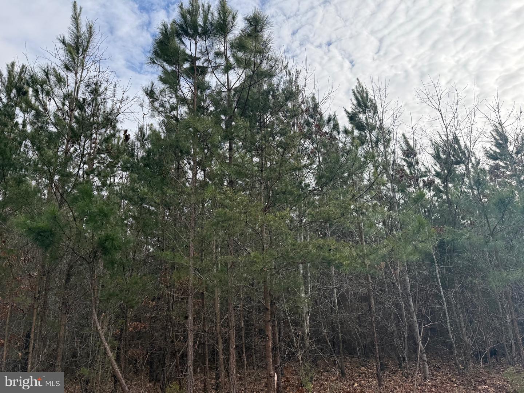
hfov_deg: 71.6
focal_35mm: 24
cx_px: 262
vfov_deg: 56.8
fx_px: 363
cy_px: 196
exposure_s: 1/3279
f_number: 1.78
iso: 100
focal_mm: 6.76
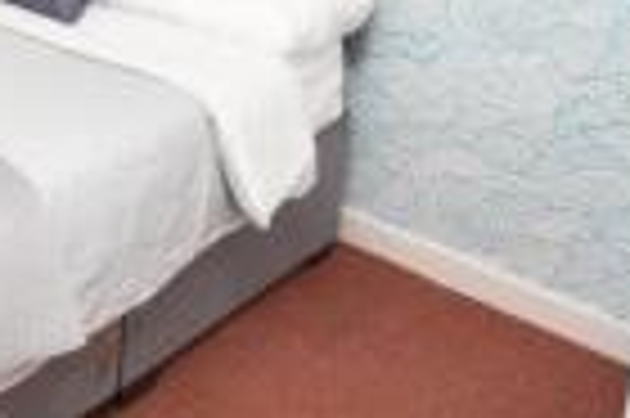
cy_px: -88
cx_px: -104
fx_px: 891
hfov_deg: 32.8
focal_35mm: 51
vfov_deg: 24.0
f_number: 4
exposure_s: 1/60
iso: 800
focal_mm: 10
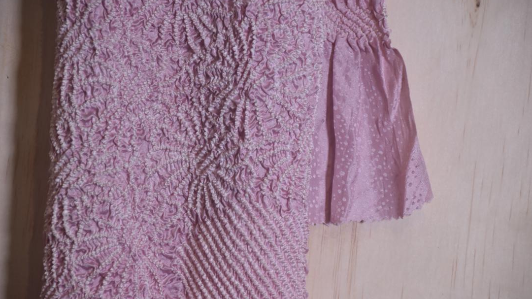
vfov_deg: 5.0
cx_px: 266
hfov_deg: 8.8
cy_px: 142
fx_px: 3449
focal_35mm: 245
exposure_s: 1/125
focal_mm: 155
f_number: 6
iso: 800
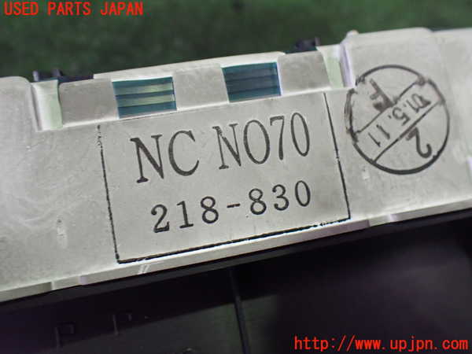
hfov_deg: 60.0
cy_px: 177
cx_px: 236
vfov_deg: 46.8
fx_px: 409
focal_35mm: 30
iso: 800
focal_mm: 5.4
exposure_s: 1/80
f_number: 2.3
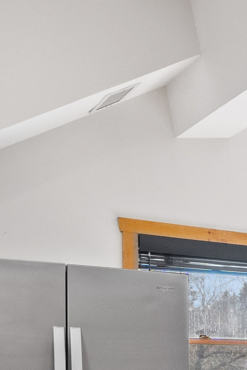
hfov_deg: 13.9
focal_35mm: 77
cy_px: 378
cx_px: 549
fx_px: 792
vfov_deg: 24.9
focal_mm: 16
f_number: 7.1
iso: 1600
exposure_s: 1/20
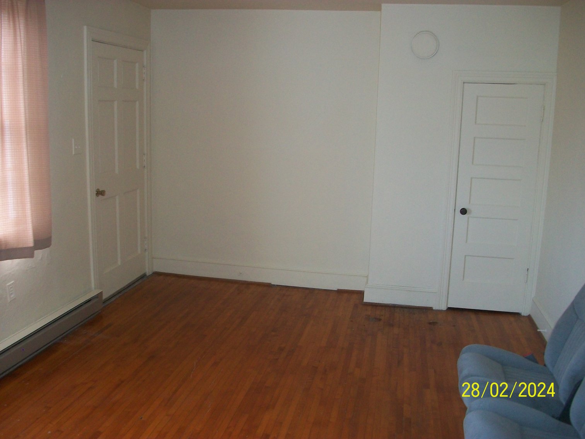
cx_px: 292
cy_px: 220
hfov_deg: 54.0
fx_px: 575
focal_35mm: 34
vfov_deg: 41.8
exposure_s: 1/60
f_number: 2.8
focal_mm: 5.7
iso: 120
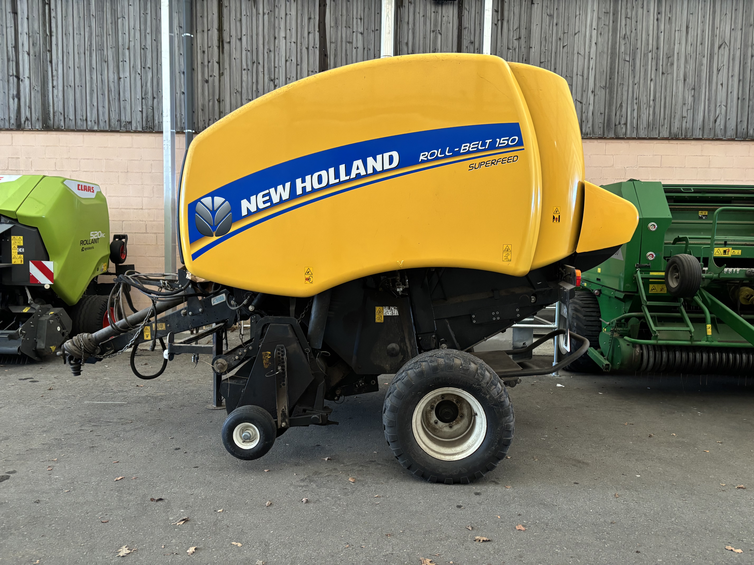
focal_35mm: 26
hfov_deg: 67.3
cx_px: 377
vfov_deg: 53.1
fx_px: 566
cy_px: 282
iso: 320
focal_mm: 5.96
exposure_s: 1/60
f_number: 1.6
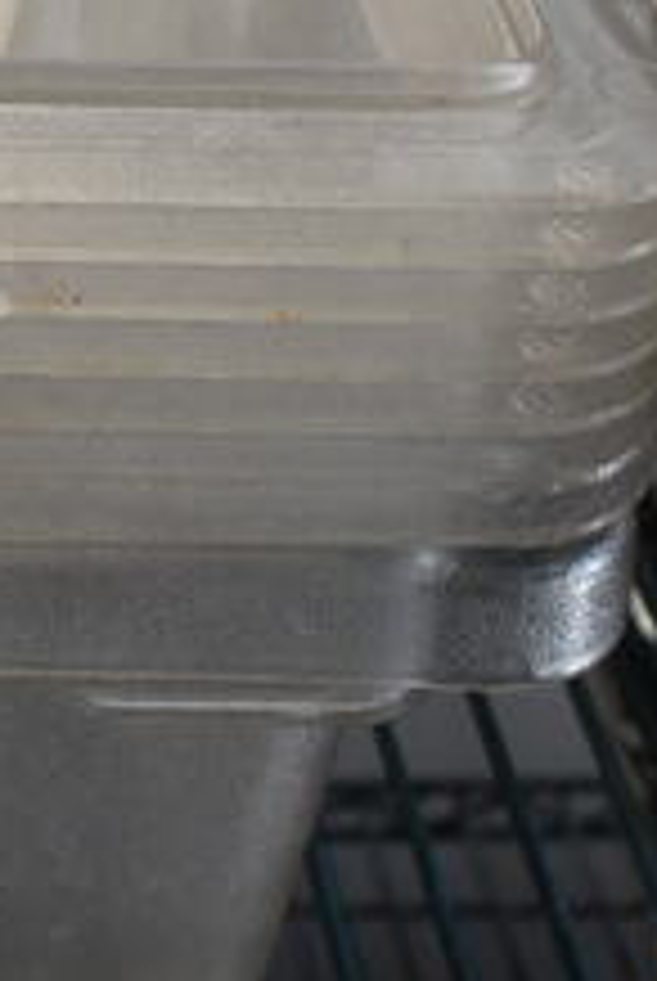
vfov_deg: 17.8
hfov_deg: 11.4
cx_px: -450
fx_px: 3083
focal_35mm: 113
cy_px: 133
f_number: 3.5
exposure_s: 1/30
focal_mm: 18
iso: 400
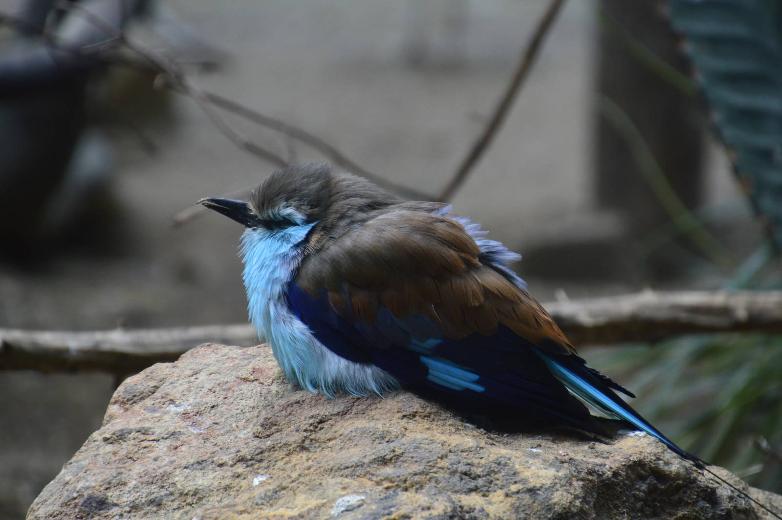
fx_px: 9767
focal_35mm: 450
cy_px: 260
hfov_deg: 4.6
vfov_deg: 3.0
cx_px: 391
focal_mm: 300
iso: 800
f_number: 6.3
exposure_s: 1/25
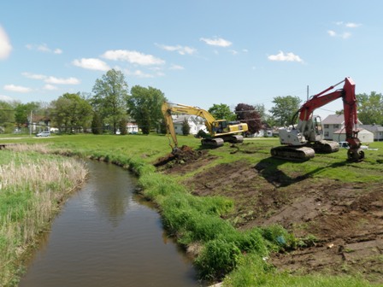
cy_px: 144
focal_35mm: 28
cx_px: 192
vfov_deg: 49.7
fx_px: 310
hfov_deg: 63.4
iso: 50
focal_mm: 5
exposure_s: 1/160
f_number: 5
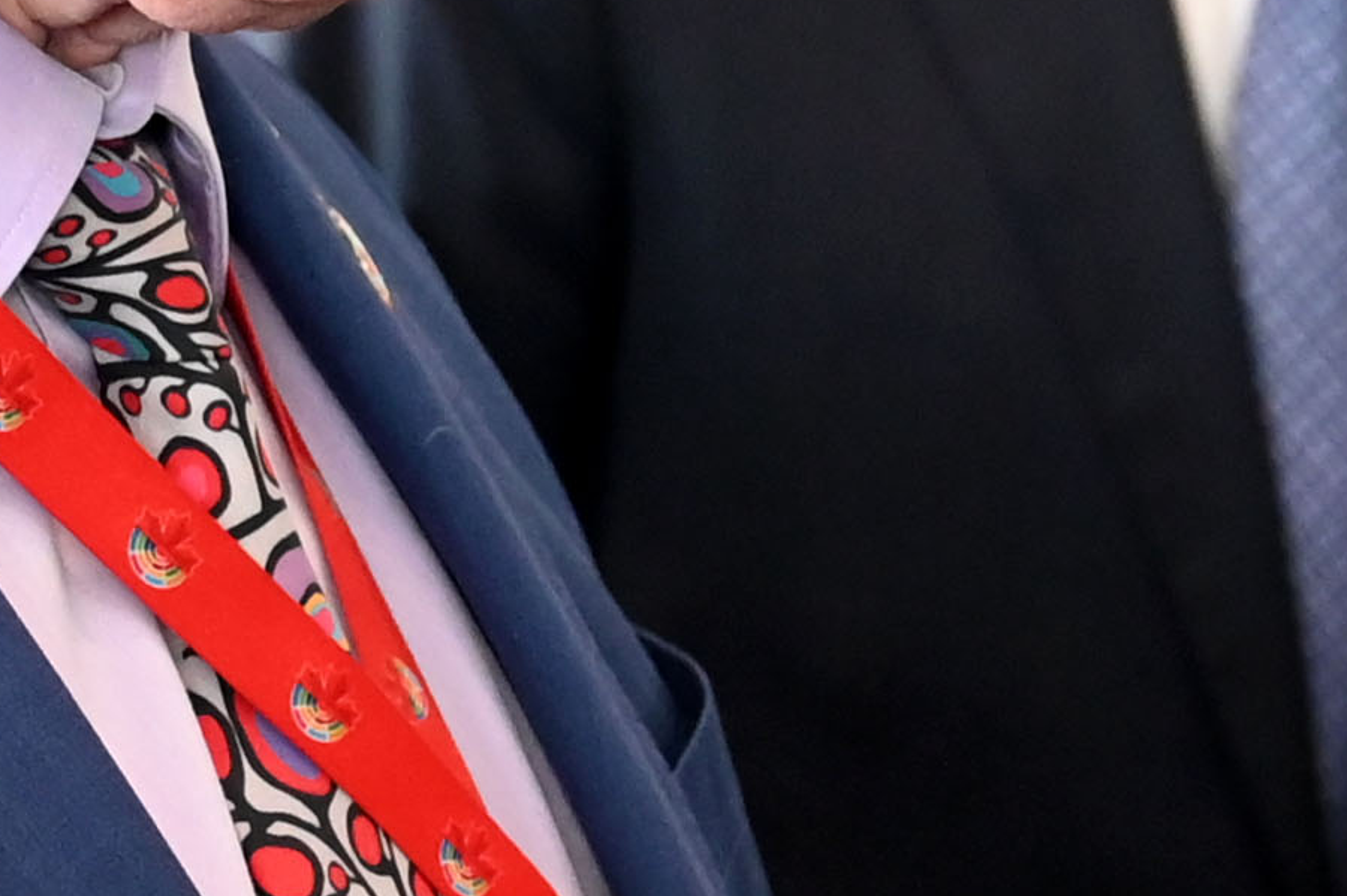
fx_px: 11555
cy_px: 402
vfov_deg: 4.4
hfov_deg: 6.6
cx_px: 1438
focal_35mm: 309
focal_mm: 46
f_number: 4
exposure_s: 1/125
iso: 2800
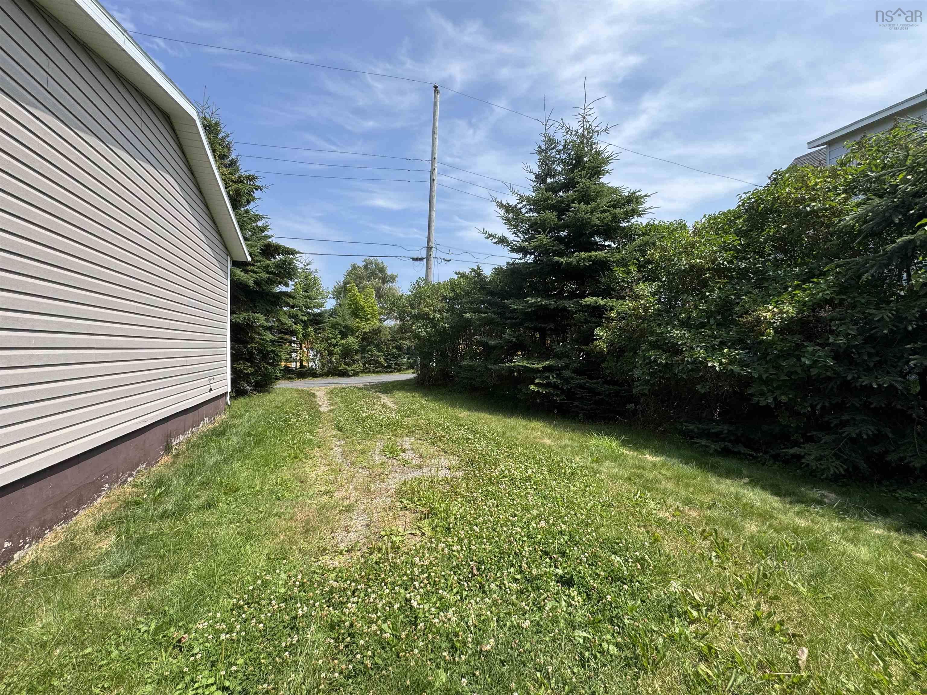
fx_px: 375
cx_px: 464
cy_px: 348
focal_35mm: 14
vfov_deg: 85.7
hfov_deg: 102.1
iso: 50
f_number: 2.2
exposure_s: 1/1236
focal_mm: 2.22
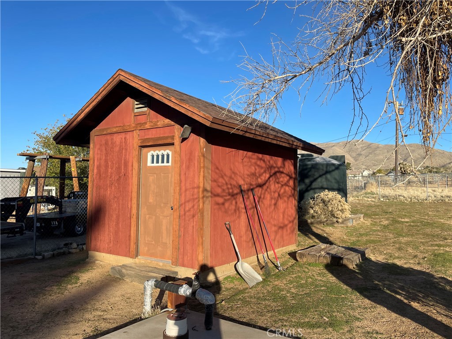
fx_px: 339
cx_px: 226
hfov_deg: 67.3
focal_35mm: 26
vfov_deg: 53.1
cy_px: 170
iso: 32
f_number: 1.6
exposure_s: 1/2681
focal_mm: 4.2
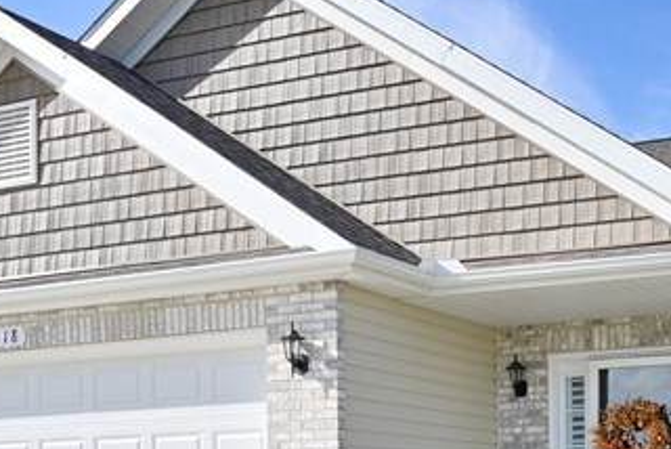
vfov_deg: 20.7
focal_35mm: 63
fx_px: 1170
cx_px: 604
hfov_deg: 30.6
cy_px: 497
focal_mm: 18.5
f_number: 9
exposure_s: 1/400
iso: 400
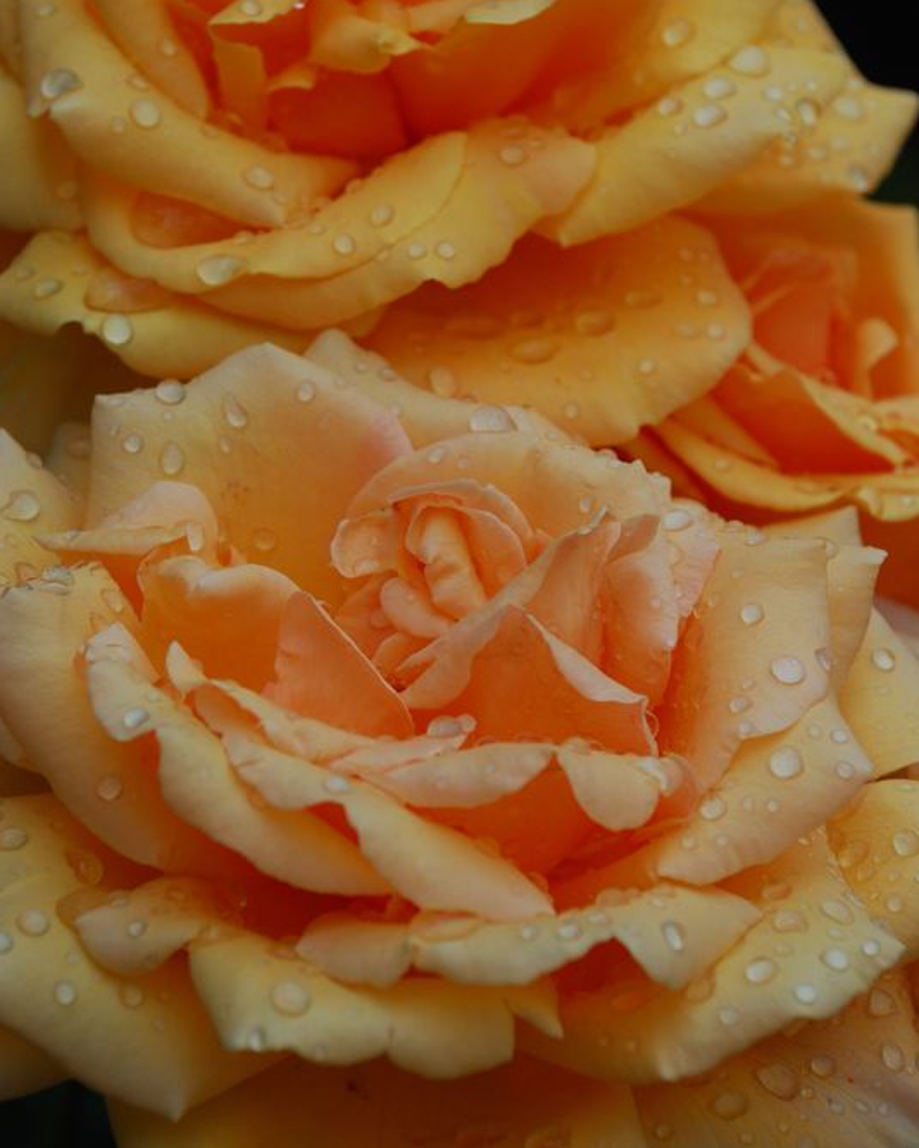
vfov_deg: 8.5
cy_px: 467
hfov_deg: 6.8
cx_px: 460
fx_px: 7769
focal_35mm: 229
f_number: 8
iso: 250
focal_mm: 135
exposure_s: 1/1000
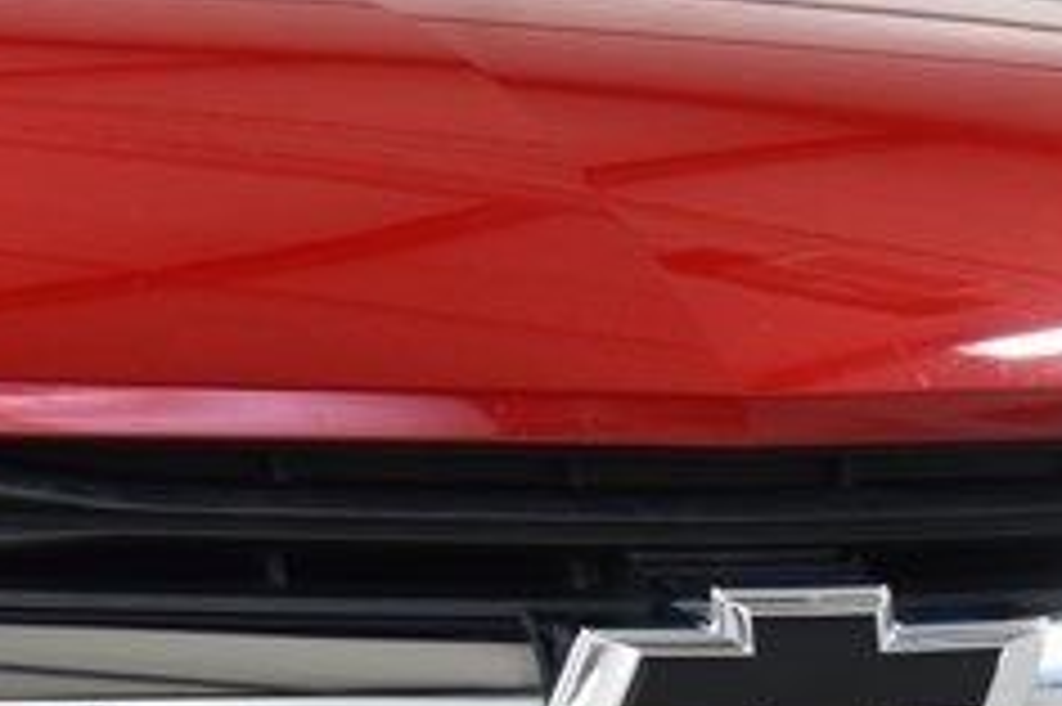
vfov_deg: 6.0
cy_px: 866
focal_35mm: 228
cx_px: 814
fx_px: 6721
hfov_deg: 9.0
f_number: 7.1
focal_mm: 56
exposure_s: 1/30
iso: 1600
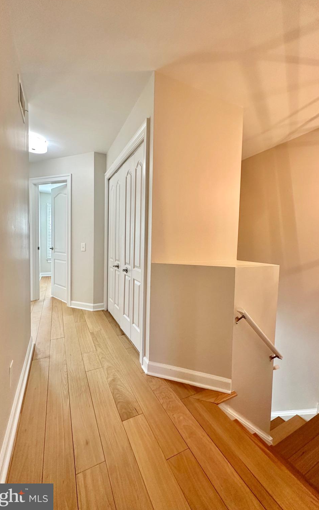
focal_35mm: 15
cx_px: 163
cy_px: 253
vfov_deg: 101.5
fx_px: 209
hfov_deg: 74.8
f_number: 2.2
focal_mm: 2.22
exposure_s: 1/120
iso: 200
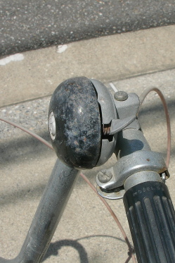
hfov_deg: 25.4
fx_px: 386
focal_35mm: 53
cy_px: 132
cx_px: 114
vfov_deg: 37.5
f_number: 5.6
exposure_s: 1/296
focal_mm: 6.3
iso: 50
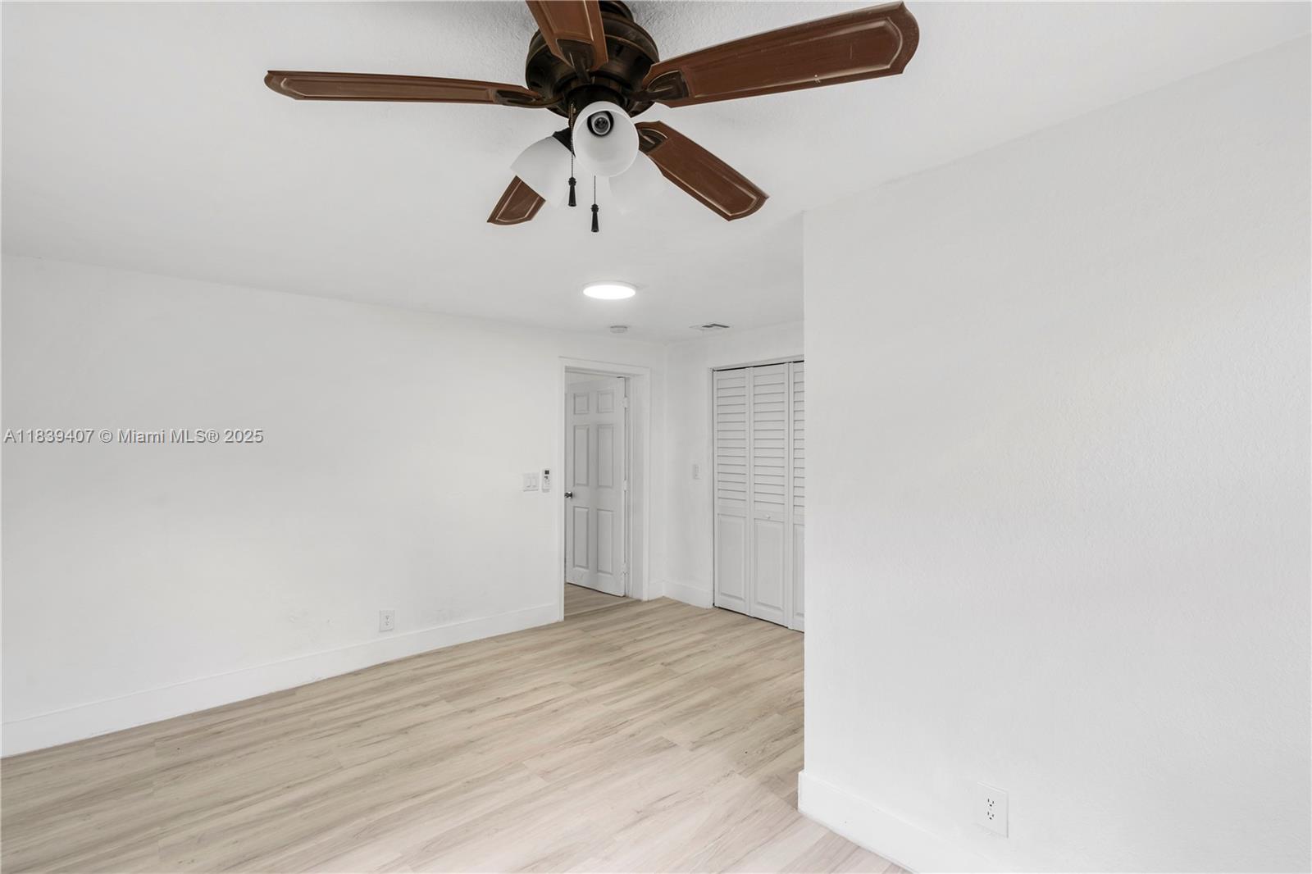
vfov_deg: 73.7
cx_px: 656
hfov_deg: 96.7
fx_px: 583
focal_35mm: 16
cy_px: 437
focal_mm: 16
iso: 100
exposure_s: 1/2
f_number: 9
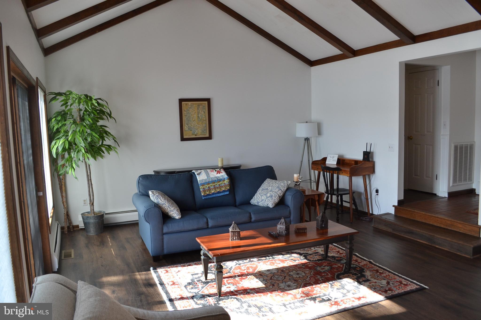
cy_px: 160
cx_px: 240
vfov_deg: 47.9
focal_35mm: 27
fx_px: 361
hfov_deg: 67.4
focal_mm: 18
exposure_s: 1/100
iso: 400
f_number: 5
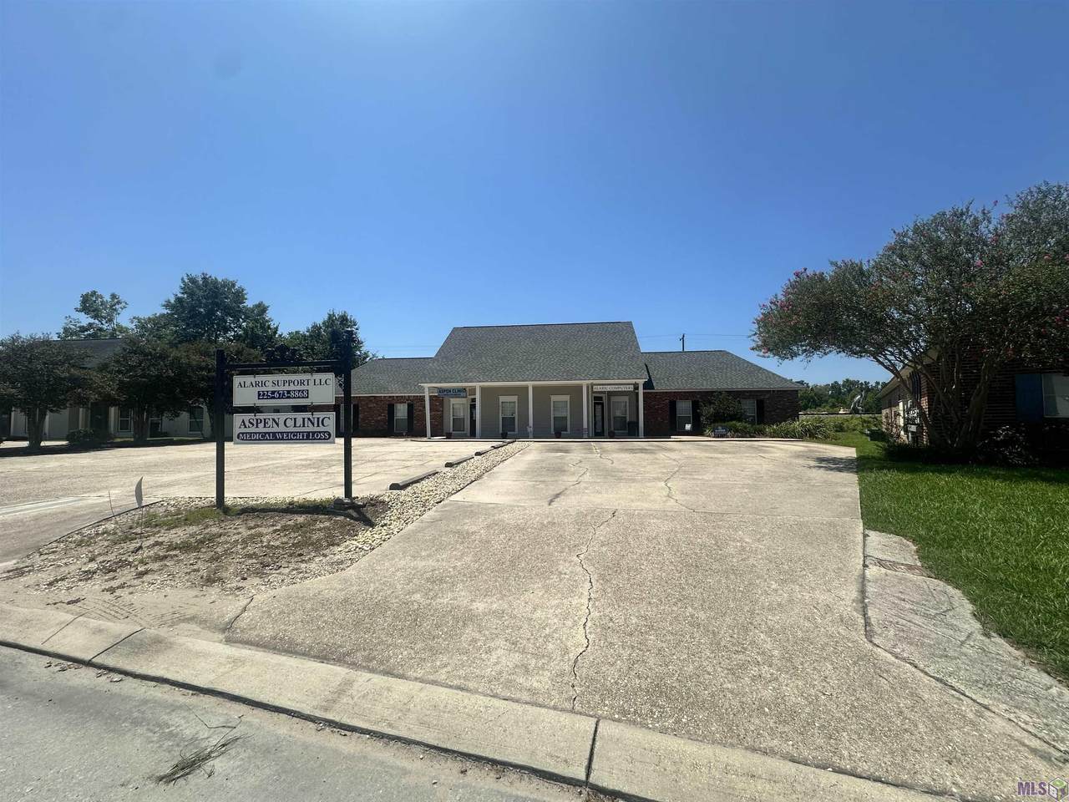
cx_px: 534
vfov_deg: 85.7
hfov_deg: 102.1
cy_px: 401
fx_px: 432
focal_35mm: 14
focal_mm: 2.22
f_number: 2.2
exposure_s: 1/3125
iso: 50
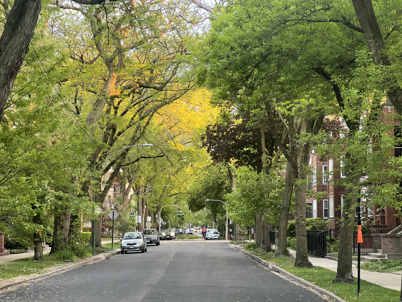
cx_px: 201
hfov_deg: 25.3
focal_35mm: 77
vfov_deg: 19.1
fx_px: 894
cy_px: 151
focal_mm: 9
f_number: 2.8
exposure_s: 1/60
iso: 320
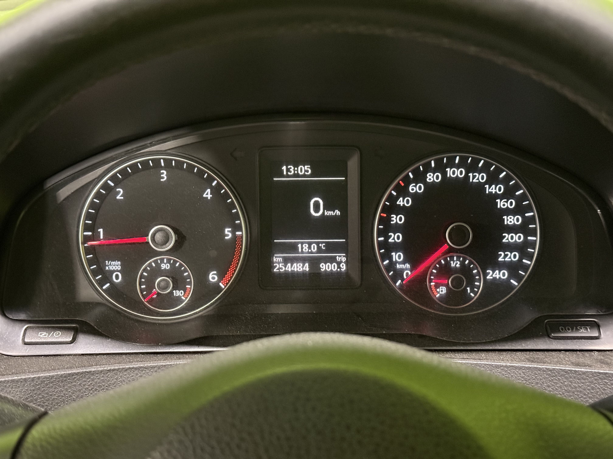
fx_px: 850
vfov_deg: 30.3
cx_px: 306
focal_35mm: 48
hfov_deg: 39.7
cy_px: 230
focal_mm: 6.76
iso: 800
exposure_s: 1/28
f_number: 1.78
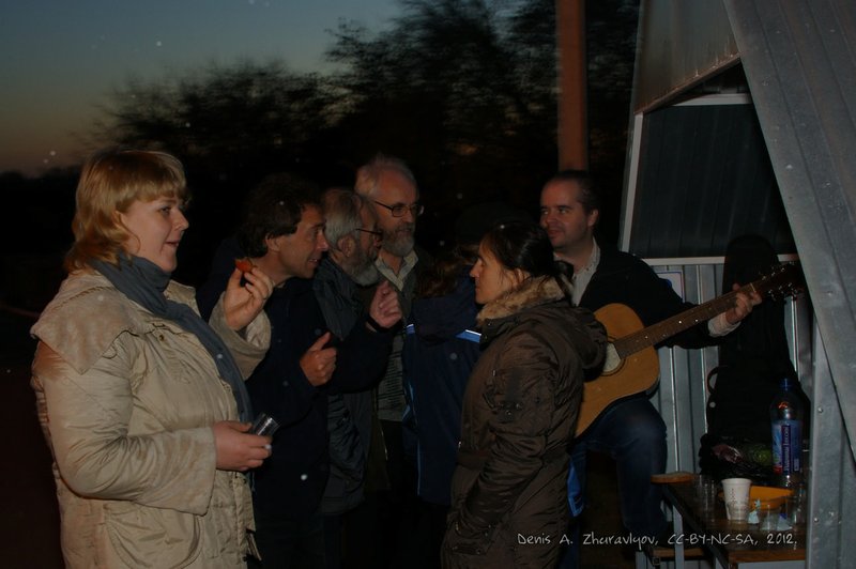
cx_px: 428
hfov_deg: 37.9
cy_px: 284
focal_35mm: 52
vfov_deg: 25.7
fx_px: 1247
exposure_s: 1/4
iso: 400
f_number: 5.6
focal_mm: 35
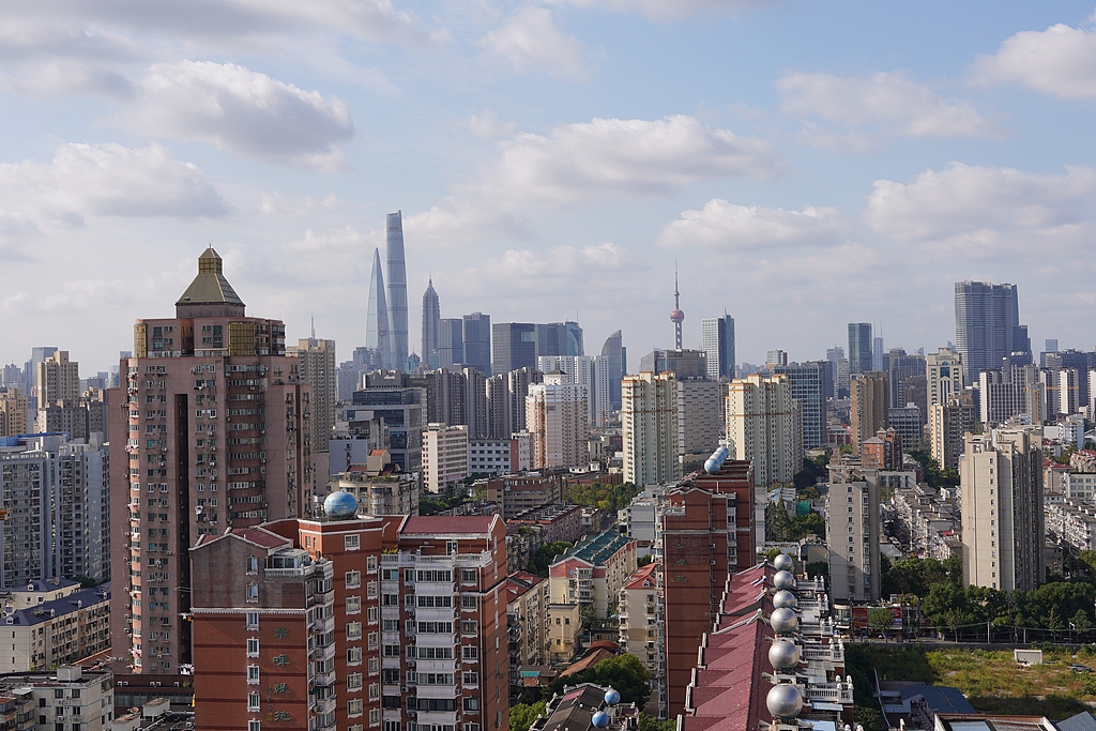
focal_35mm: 45
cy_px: 366
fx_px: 1370
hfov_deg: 43.6
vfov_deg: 29.9
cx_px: 548
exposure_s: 1/320
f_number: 9
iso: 100
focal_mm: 30
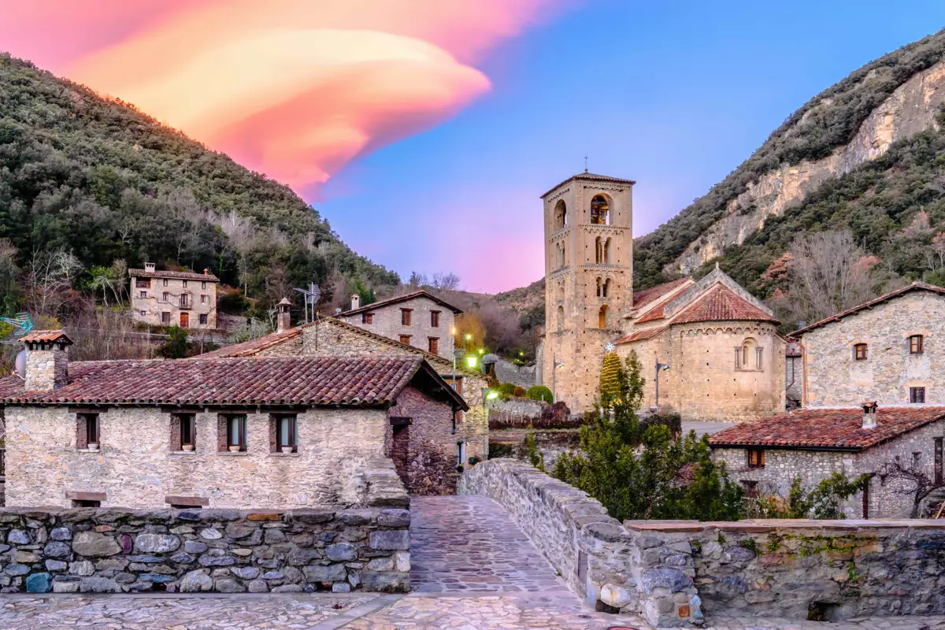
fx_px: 709
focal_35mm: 27
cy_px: 315
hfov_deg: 67.4
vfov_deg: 47.9
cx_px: 472
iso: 100
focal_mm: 18
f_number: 16
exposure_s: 15
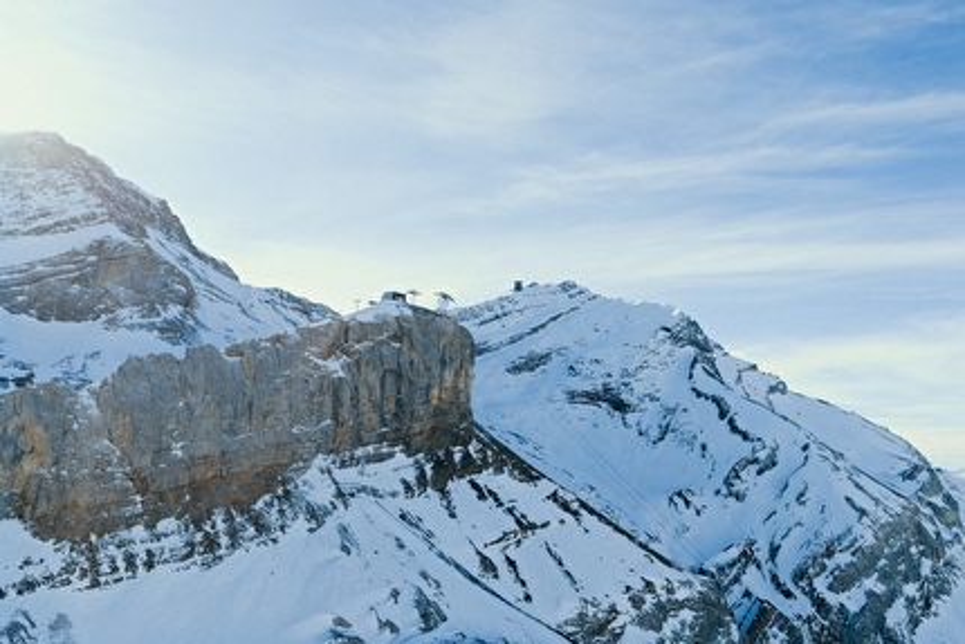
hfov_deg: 65.5
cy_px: 322
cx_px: 482
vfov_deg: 46.4
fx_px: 751
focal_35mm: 28
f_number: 2.8
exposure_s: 1/80
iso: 100
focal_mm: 14.45
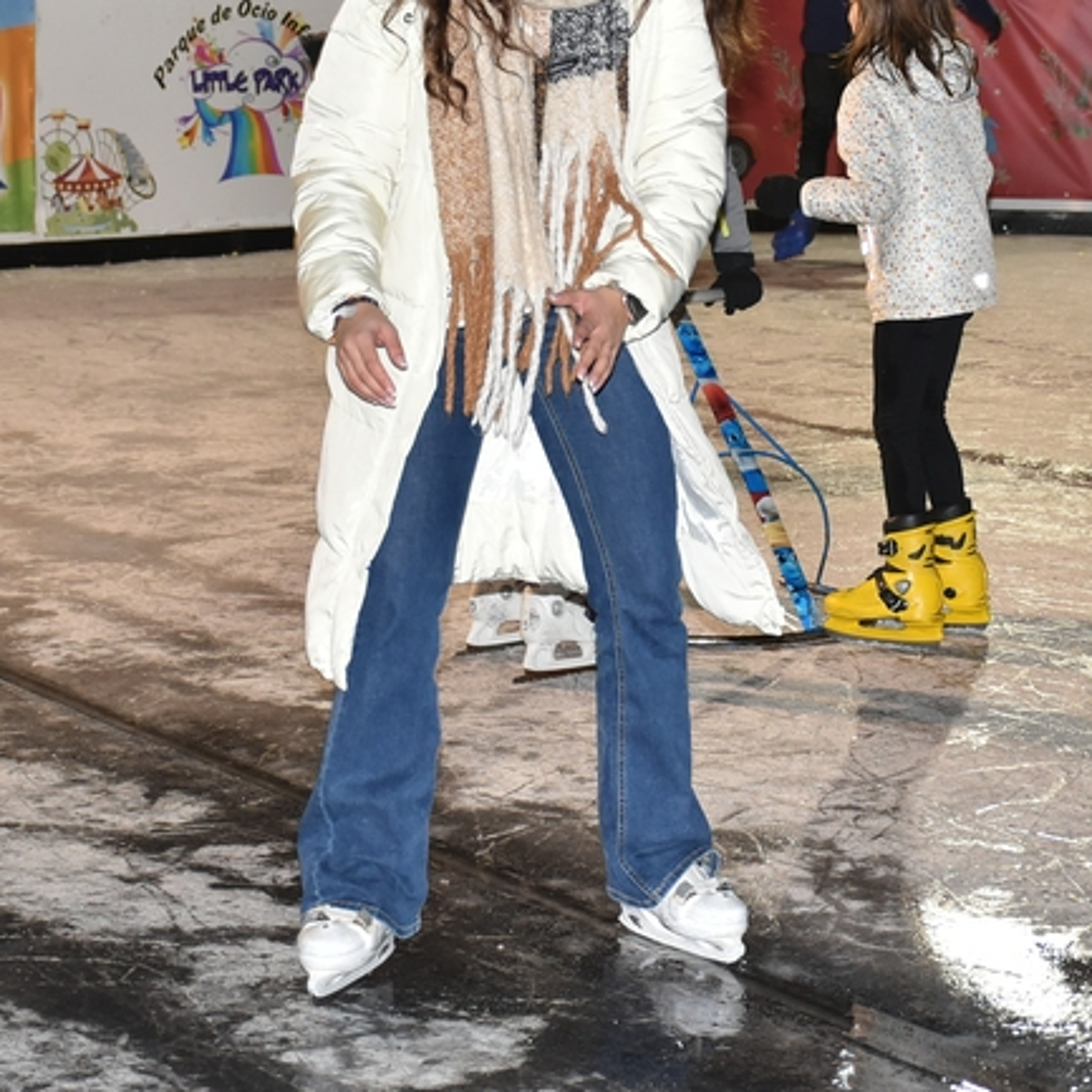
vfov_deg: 16.4
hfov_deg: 16.4
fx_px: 3783
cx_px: 762
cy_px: 388
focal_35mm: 106
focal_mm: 40
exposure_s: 1/80
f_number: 4.5
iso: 800
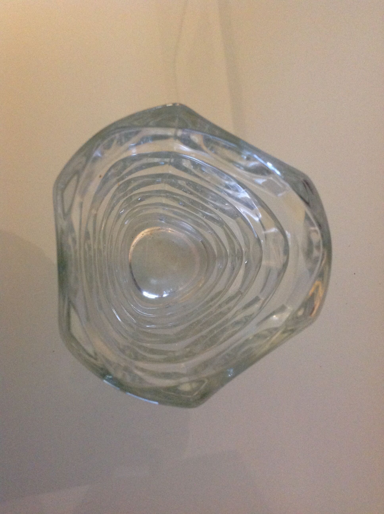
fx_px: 519
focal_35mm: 35
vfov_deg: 52.7
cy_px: 257
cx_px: 192
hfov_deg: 40.6
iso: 400
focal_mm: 4.28
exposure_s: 1/15
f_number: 2.4
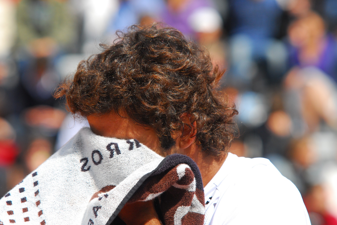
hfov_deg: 7.4
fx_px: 2601
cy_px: 112
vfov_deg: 5.0
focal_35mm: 278
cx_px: 168
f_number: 5.6
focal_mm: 185
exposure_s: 1/1250
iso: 320
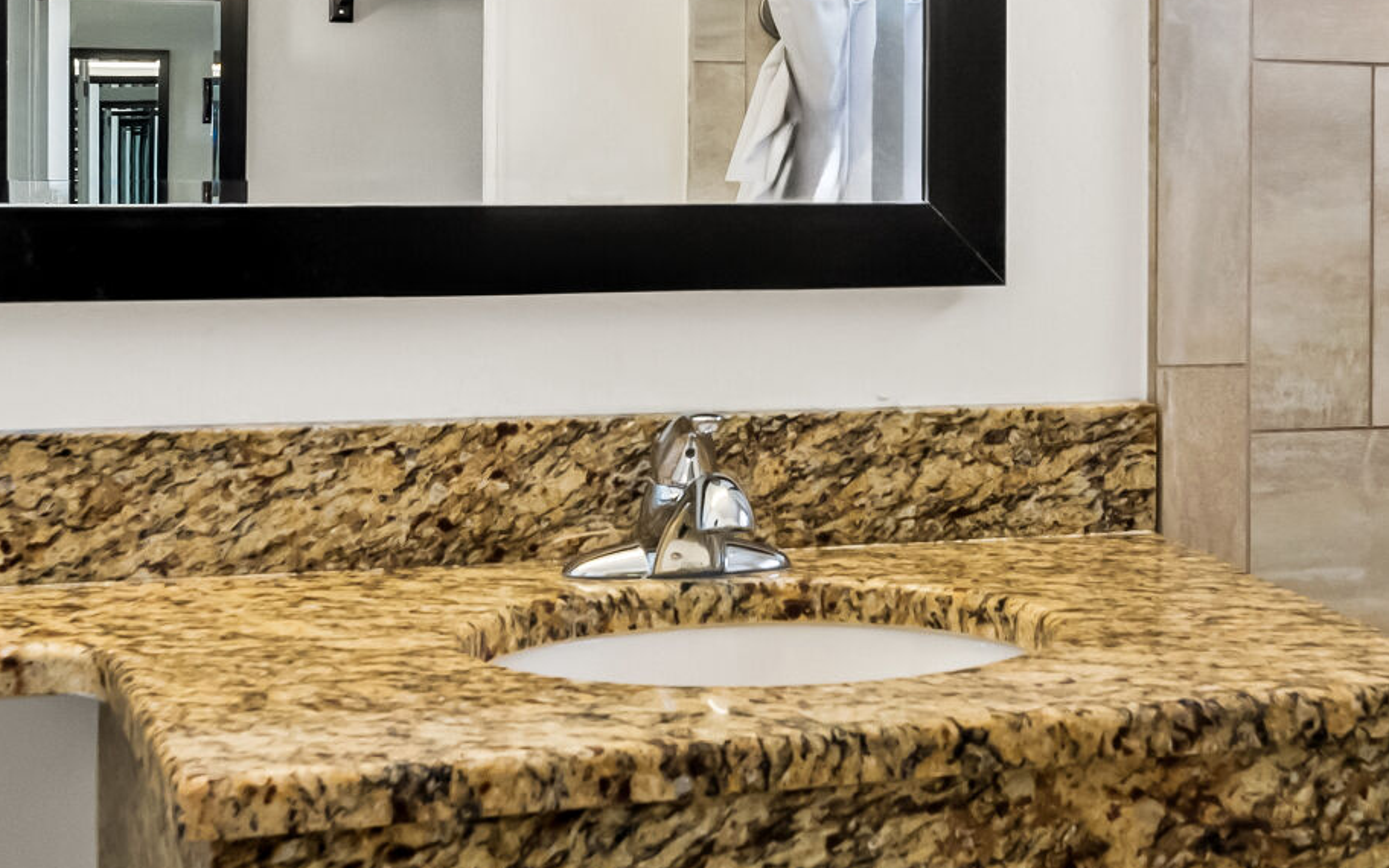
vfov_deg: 22.5
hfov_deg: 35.5
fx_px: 2158
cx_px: 877
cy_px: 209
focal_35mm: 57
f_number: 8
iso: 800
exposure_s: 1/13
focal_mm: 17
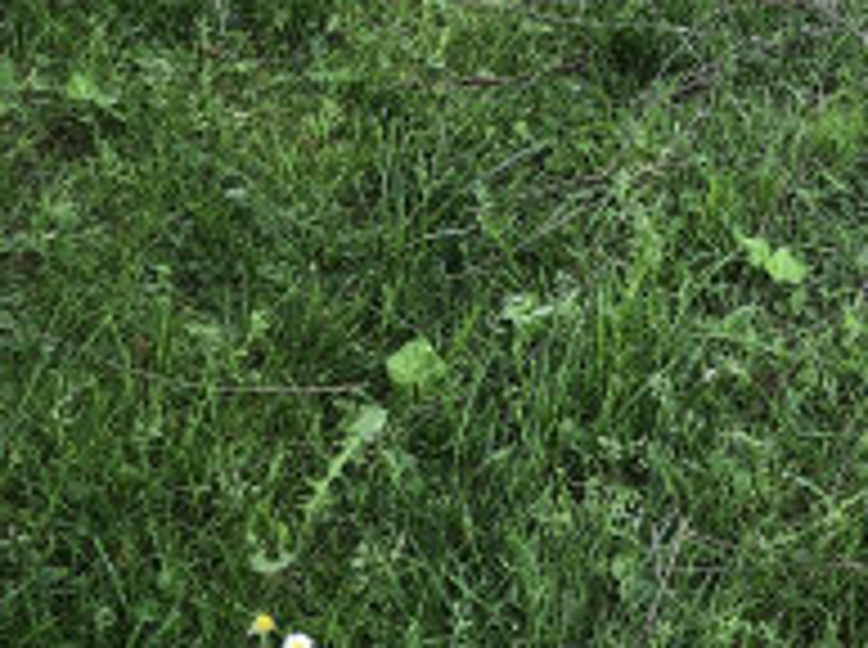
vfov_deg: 15.8
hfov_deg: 20.0
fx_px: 2228
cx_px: 1165
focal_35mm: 89
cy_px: -155
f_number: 1.8
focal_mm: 3.99
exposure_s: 1/120
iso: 20
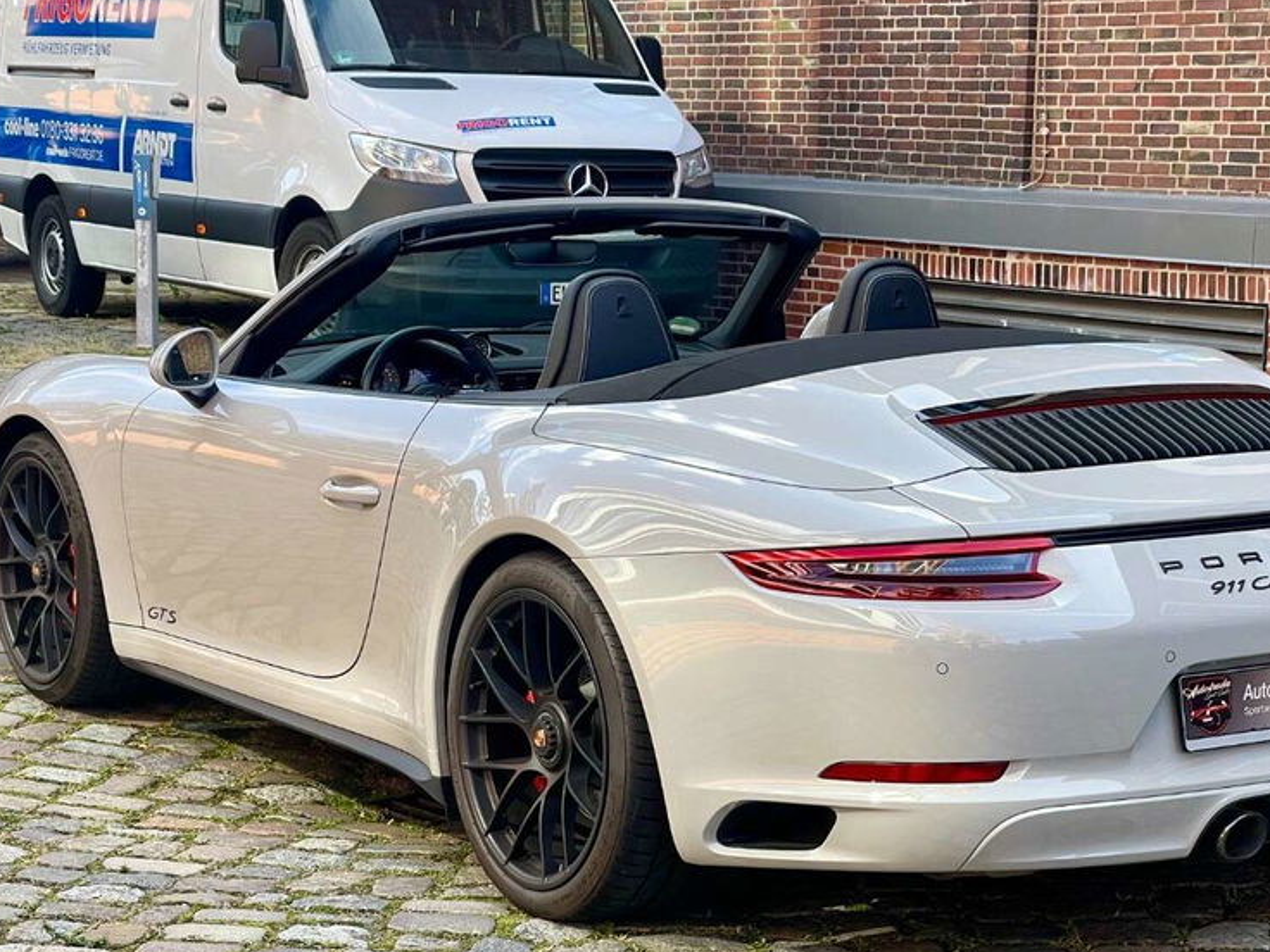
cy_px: 588
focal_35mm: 89
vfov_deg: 16.6
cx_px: 758
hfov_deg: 22.0
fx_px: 3265
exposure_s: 1/153
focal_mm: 7.5
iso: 20
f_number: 2.2
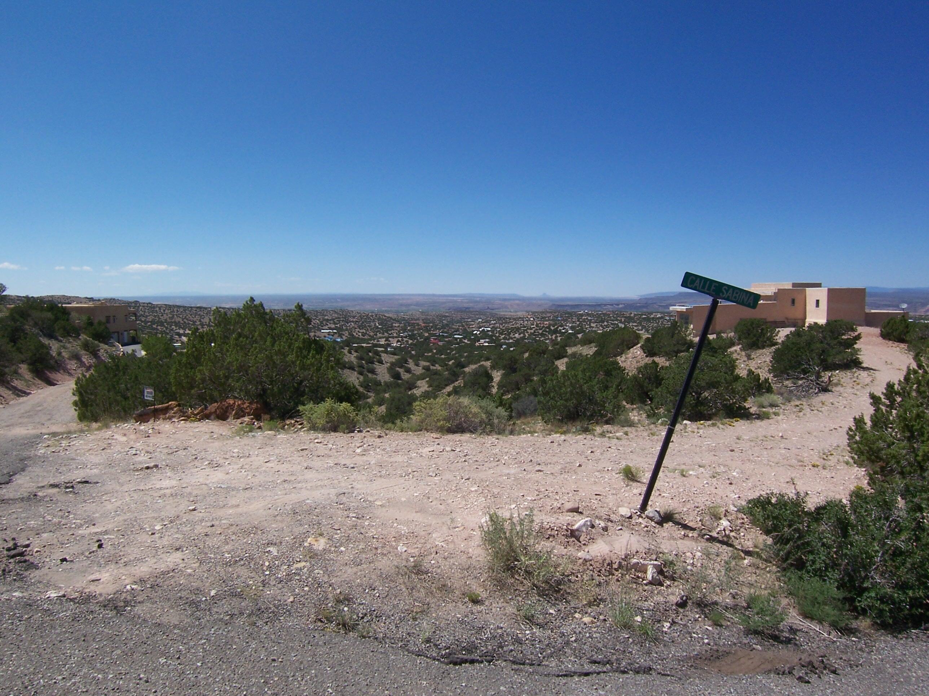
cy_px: 348
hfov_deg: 73.9
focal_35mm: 23
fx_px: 617
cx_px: 464
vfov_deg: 58.9
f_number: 5.6
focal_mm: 3.8
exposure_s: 1/500
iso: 64
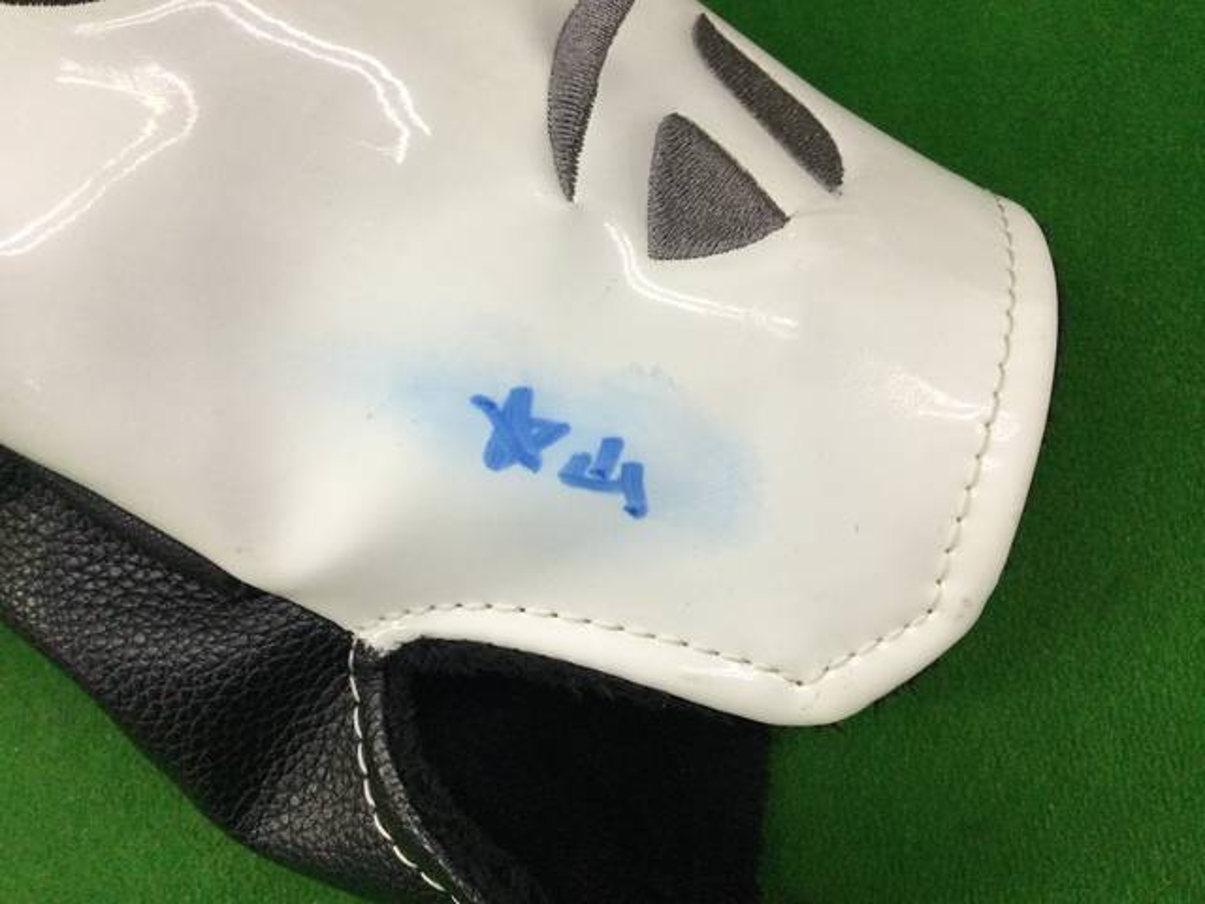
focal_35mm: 31
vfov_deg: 45.4
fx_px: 1079
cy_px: 452
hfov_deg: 58.4
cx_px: 602
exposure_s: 1/30
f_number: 2.4
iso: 40
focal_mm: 3.3
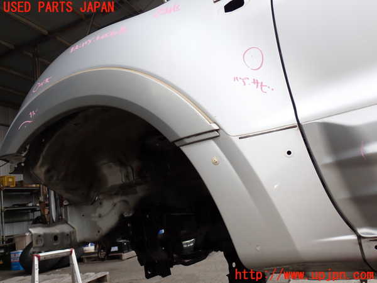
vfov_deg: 44.2
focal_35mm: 32
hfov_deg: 56.8
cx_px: 188
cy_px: 142
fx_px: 349
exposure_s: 1/160
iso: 100
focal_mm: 5.79
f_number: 3.2
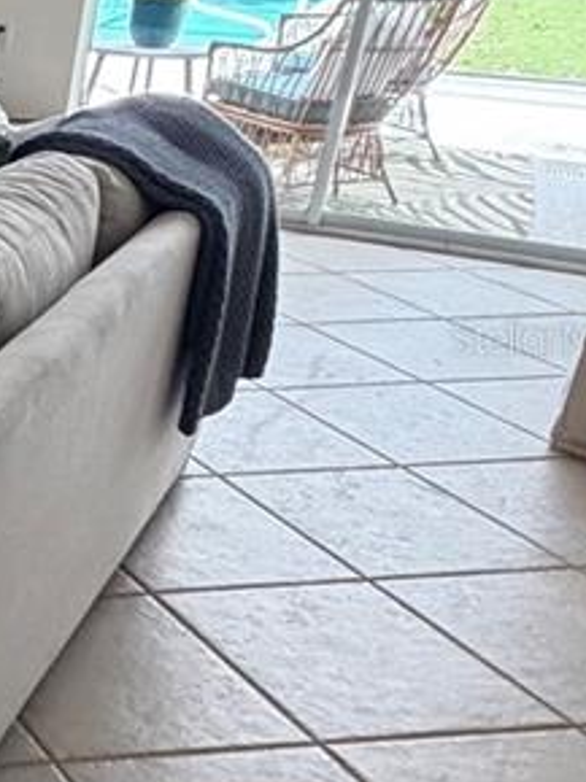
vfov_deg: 33.2
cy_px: 337
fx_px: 1311
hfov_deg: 17.9
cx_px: -572
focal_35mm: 58
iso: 320
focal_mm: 2.22
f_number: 2.2
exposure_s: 1/117
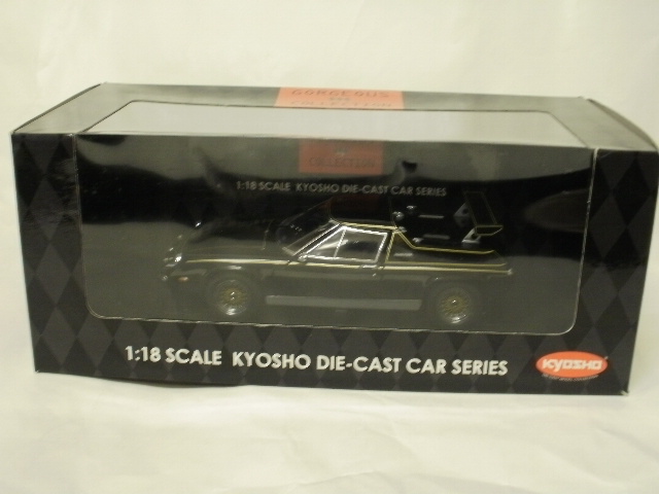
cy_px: 247
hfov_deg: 42.9
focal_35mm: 44
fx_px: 838
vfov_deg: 32.9
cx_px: 330
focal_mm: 7.7
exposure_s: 1/8
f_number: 4
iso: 125
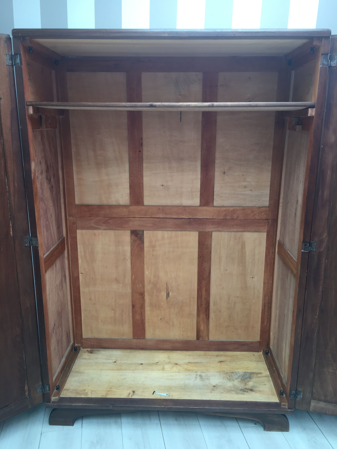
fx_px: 376
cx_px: 168
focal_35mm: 29
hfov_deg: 48.2
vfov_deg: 61.7
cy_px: 224
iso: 32
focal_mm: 4.15
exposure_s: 1/50
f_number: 2.2
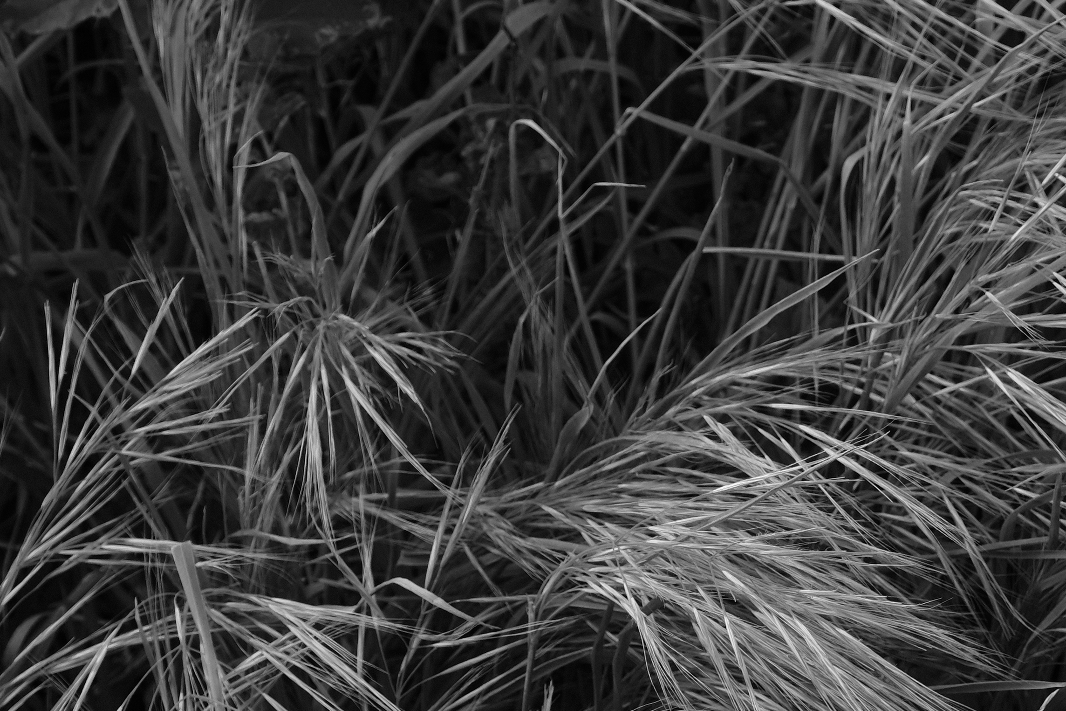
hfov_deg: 14.6
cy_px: 804
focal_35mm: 139
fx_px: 4115
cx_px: 918
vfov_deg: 9.8
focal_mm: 35.3
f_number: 5
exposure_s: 1/160
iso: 200
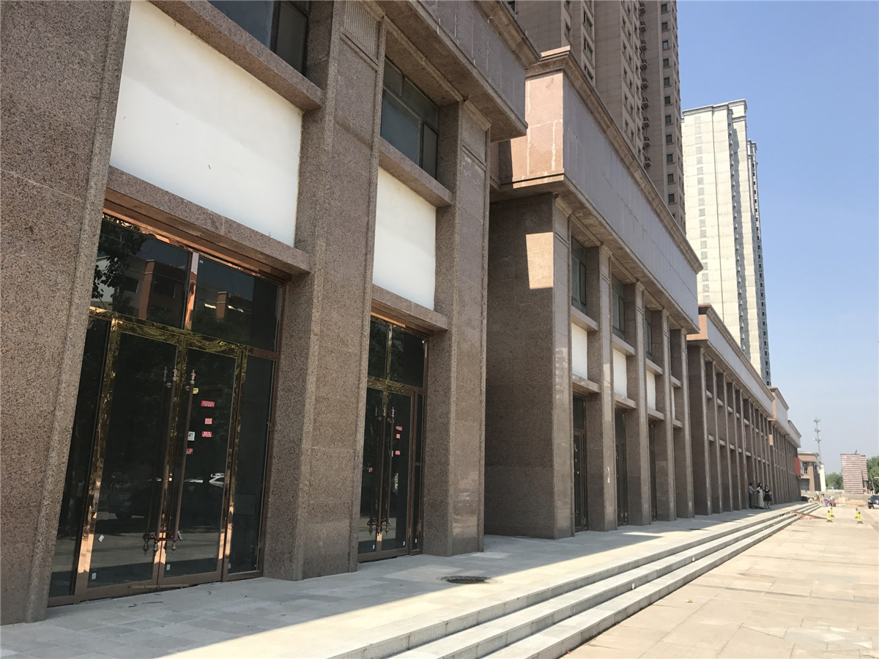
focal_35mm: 28
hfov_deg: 63.4
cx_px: 440
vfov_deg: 49.7
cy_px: 330
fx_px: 711
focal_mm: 3.99
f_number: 1.8
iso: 20
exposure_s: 1/1473
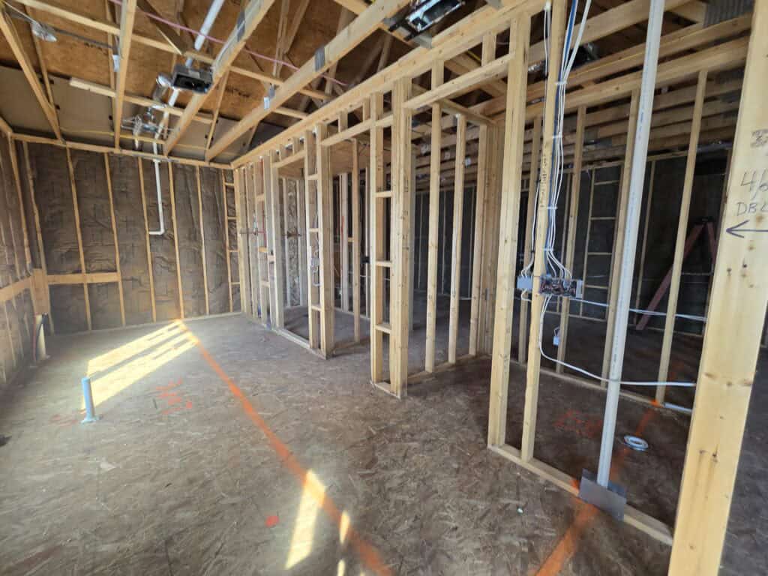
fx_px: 288
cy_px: 288
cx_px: 384
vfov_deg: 89.9
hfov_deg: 106.2
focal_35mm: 13
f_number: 2.2
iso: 125
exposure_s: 1/100
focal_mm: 2.2
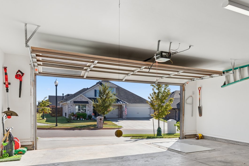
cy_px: 113
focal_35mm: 31
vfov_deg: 41.7
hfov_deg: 58.1
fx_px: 214
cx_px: 177
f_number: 7.1
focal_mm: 16
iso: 200
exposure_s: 1/400
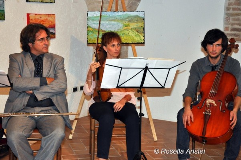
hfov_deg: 28.1
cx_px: 120
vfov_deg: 18.9
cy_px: 80
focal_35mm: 72
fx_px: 481
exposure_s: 1/60
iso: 800
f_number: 4.8
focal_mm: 48
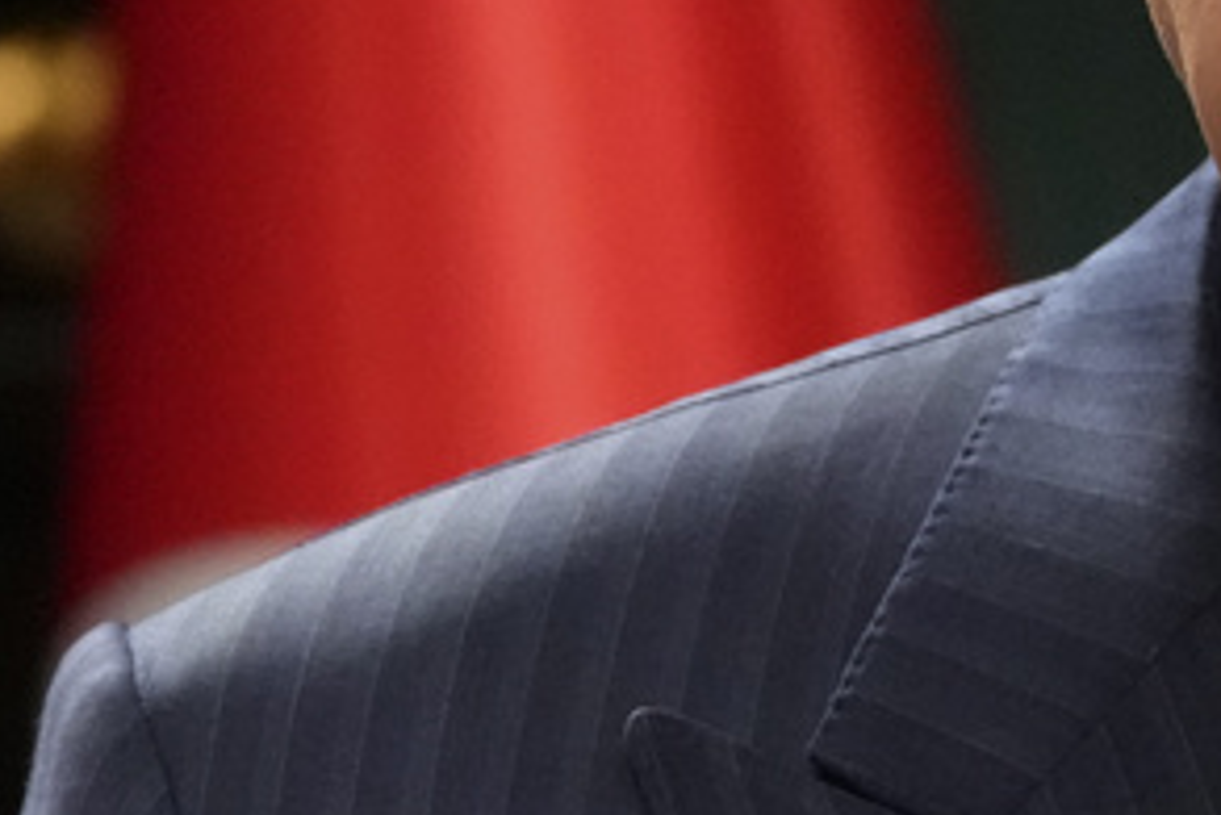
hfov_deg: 1.2
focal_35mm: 1671
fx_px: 56700
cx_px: 1497
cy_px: -94
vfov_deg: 0.8
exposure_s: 1/500
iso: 10000
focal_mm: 318
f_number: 5.6
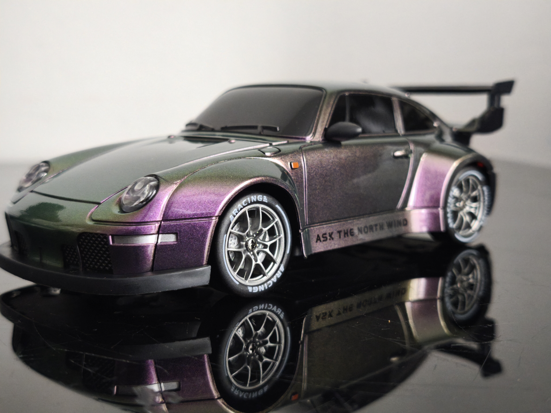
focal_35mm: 46
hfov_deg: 41.2
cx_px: 276
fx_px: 732
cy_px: 206
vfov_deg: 31.5
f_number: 1.6
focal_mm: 6.57
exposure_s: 1/50
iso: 640
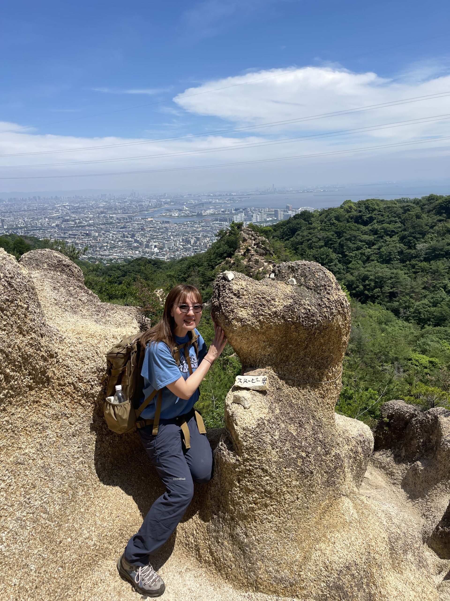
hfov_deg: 54.9
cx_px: 225
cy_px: 300
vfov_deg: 69.4
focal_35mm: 25
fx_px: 433
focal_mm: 5.1
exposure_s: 1/4049
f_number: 1.6
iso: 32
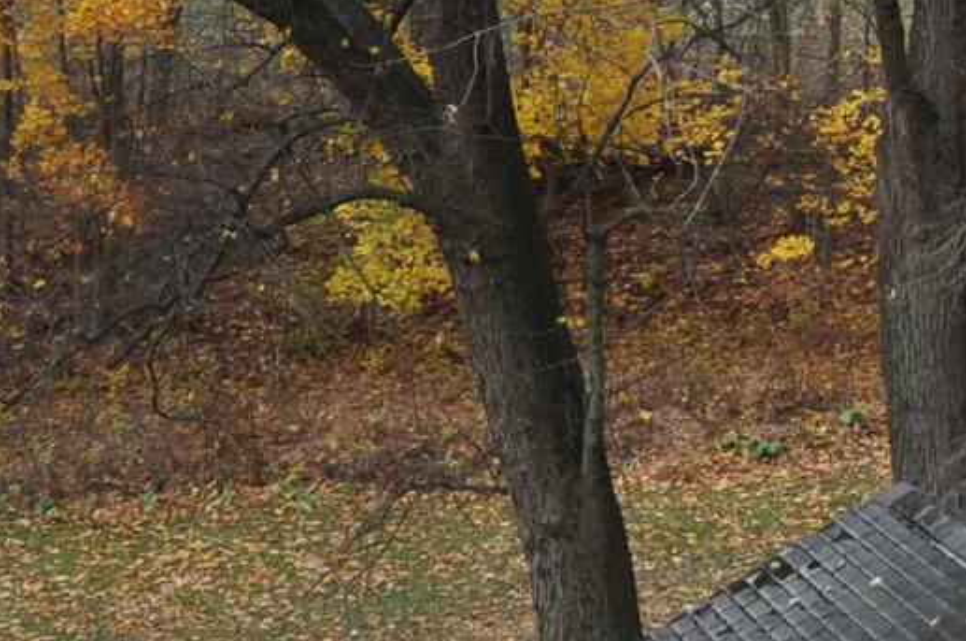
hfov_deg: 17.5
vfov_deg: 12.8
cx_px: 1370
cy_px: 269
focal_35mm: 107
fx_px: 2867
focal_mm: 18
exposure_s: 1/250
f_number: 8
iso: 200
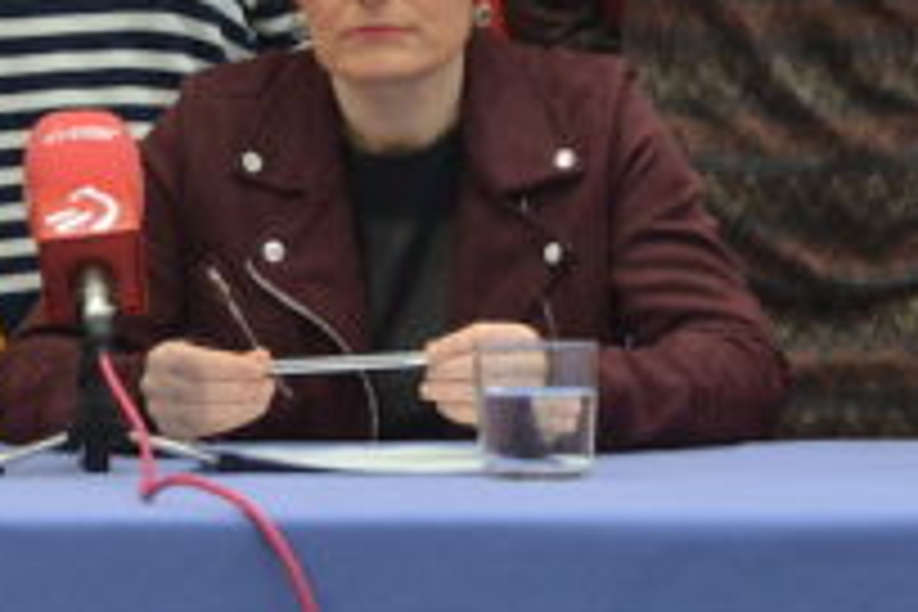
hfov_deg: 10.4
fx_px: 5046
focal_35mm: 198
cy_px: -297
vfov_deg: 6.8
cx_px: 400
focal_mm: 35
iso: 1000
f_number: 4.5
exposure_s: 1/60
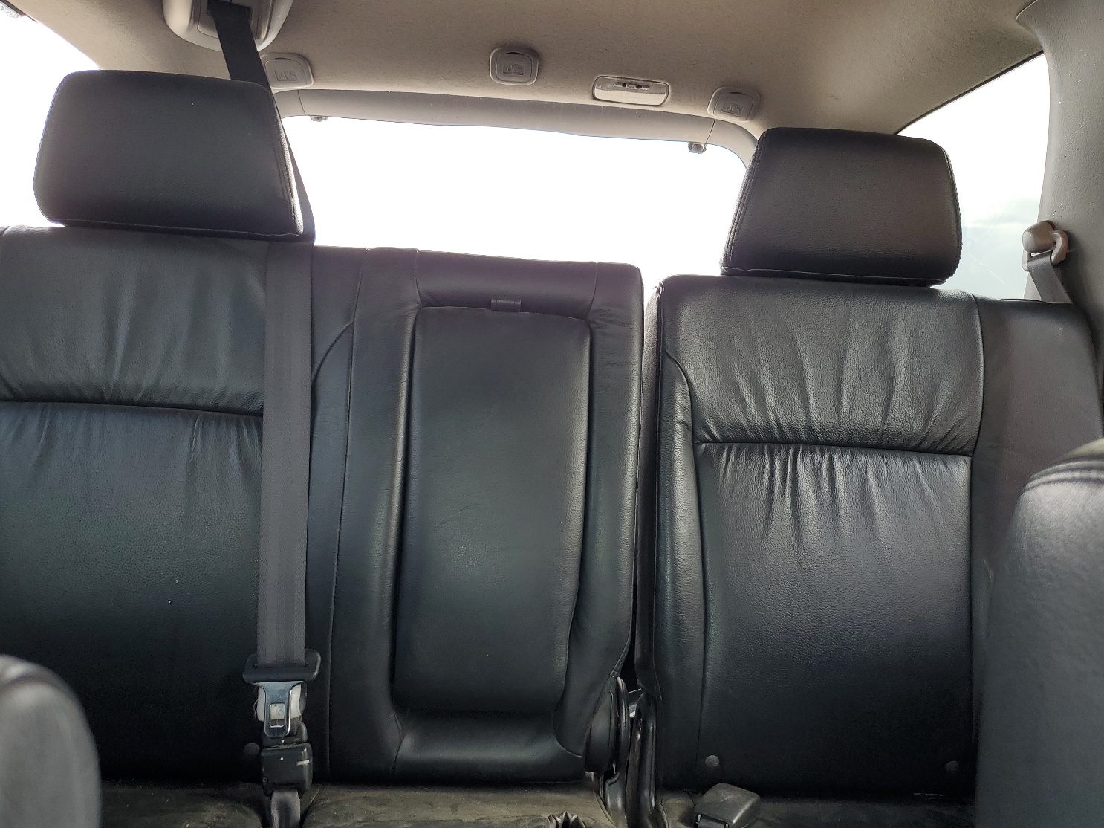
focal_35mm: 28
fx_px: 893
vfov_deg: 49.7
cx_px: 559
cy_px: 444
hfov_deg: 63.5
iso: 50
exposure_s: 1/145
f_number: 1.5
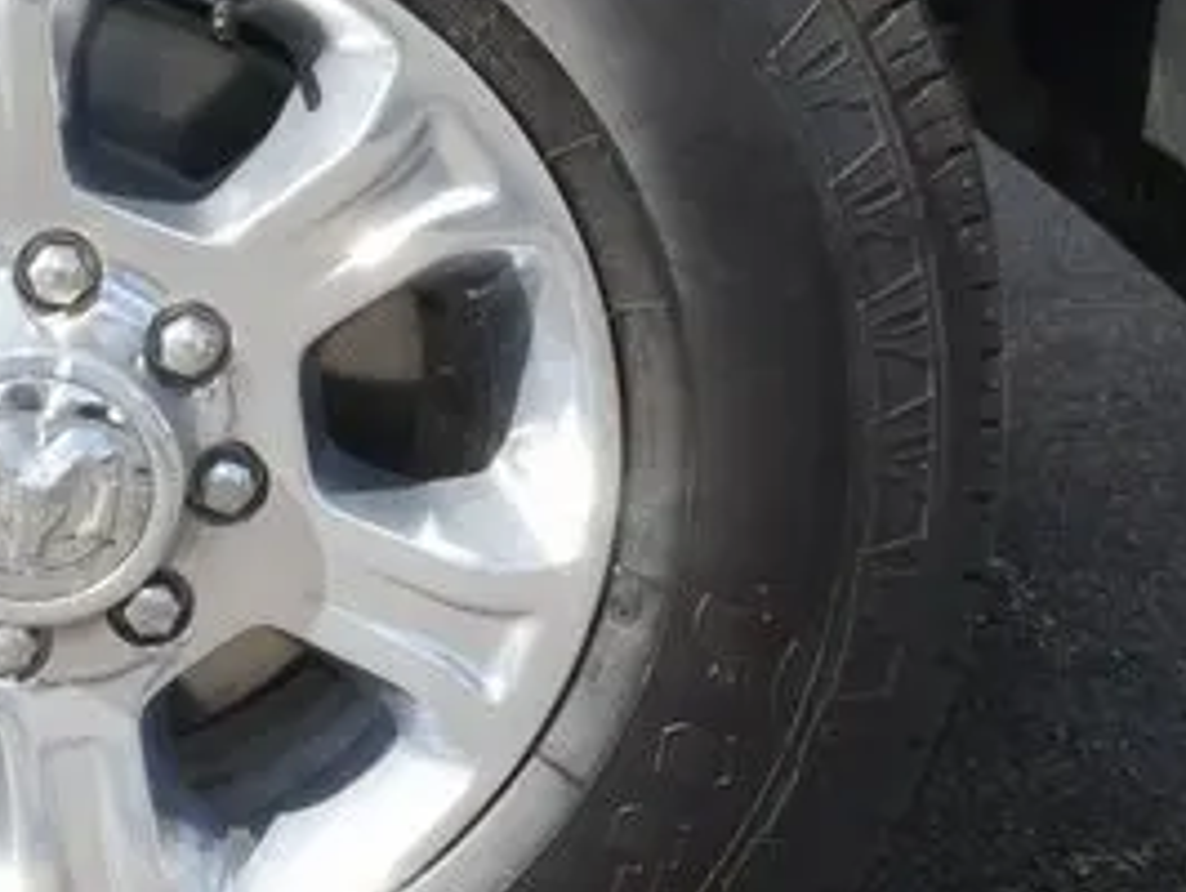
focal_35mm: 106
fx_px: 3635
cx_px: 0
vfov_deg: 14.0
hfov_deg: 18.1
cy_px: 328
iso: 400
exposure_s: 1/60
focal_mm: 22
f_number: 20
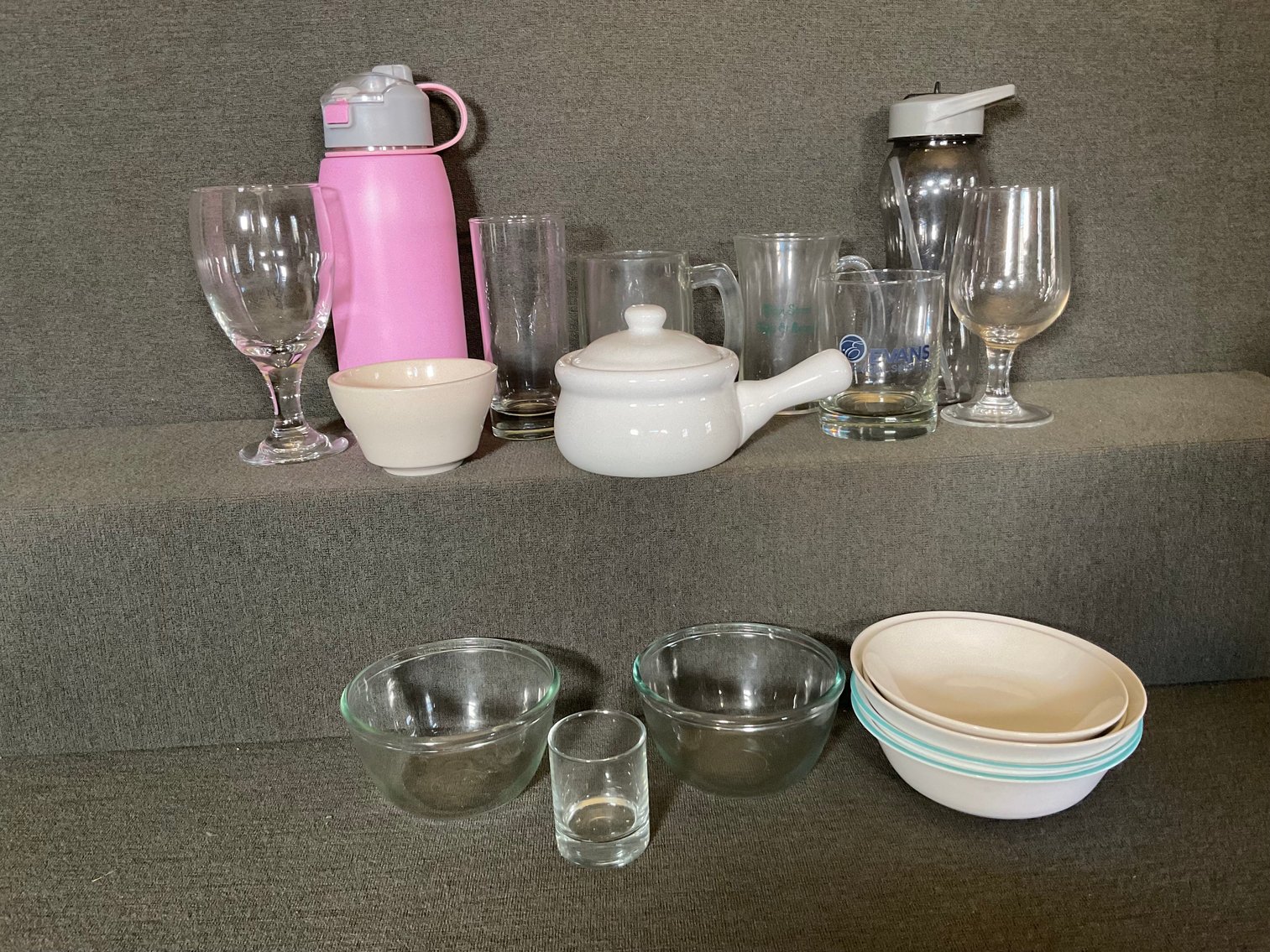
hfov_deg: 61.7
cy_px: 476
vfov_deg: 48.2
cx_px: 635
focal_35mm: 29
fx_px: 1064
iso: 160
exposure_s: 1/50
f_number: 1.8
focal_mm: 3
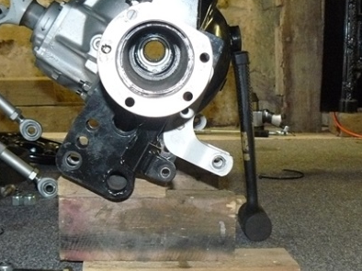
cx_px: 149
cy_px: 106
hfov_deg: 30.2
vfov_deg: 22.9
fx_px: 669
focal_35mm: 64
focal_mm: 6
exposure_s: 1/30
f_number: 2.8
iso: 400
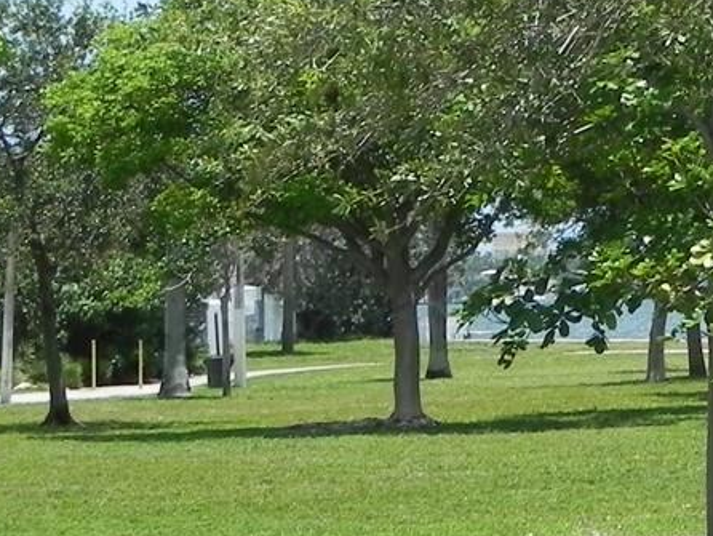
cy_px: -214
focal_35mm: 208
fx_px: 4287
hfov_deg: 9.1
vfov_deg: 7.1
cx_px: 1260
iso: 160
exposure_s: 1/353
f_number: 6.3
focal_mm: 10.3
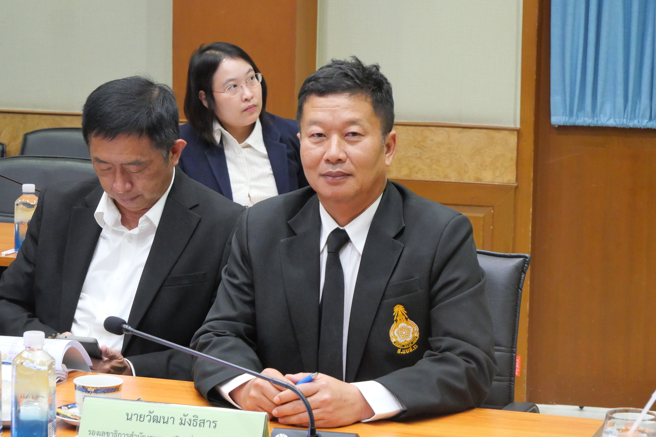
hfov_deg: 19.6
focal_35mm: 104
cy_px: 218
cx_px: 330
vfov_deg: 13.2
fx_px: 1895
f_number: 5.6
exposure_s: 1/50
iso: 3200
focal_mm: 50
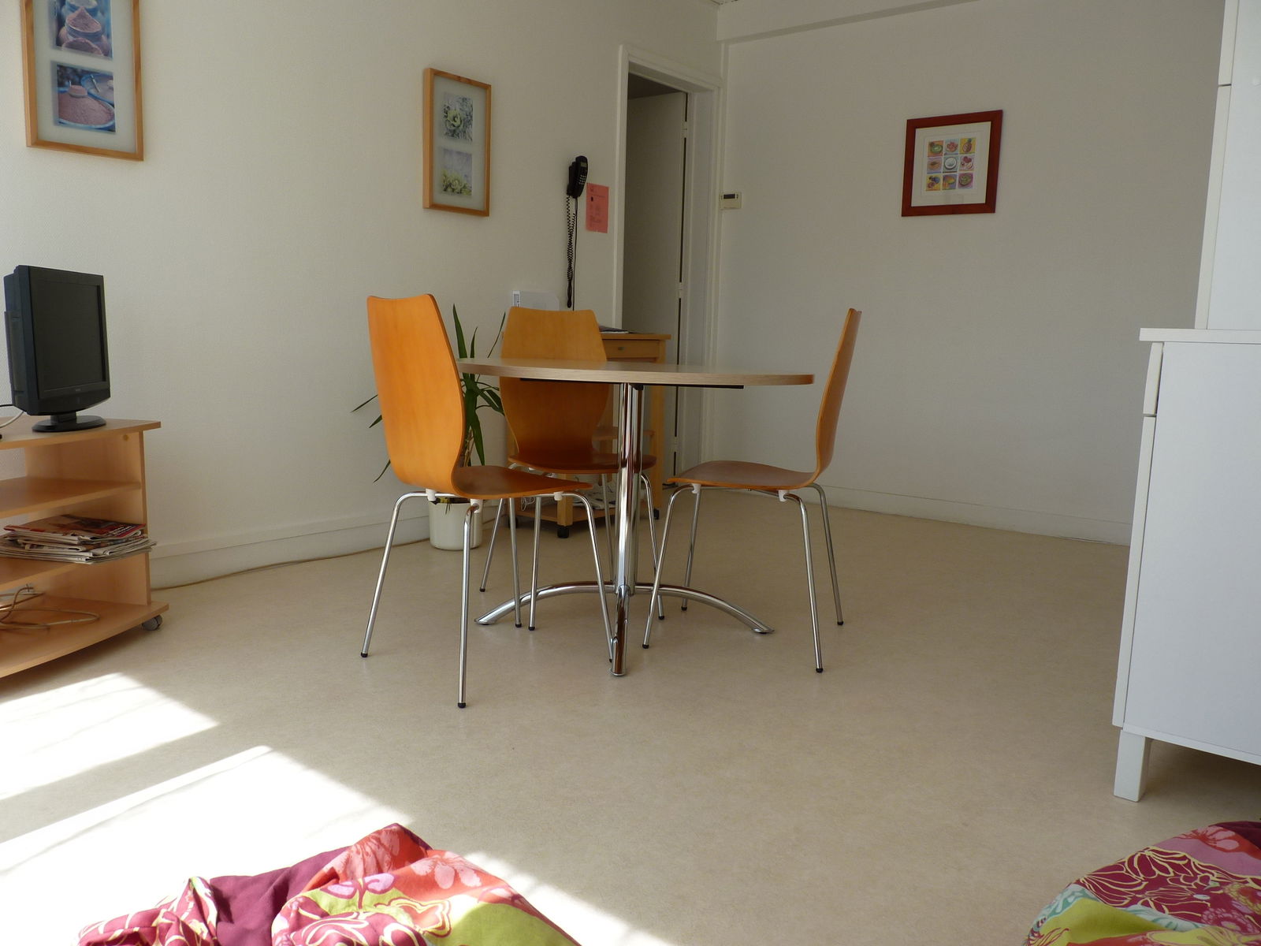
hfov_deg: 65.3
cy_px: 473
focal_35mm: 27
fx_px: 984
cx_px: 630
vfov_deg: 51.4
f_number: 4
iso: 80
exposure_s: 1/125
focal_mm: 4.8
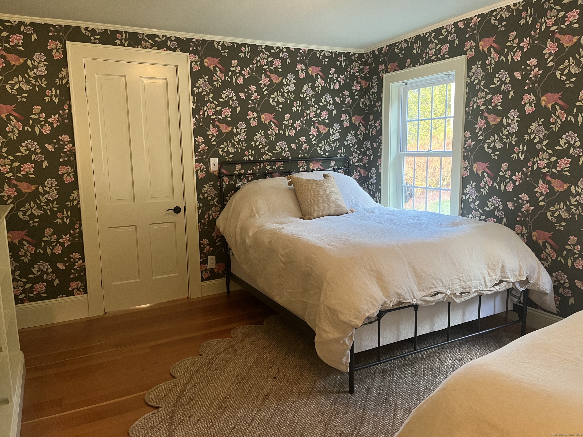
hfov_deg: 67.3
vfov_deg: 53.1
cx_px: 292
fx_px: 438
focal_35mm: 26
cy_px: 218
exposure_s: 1/40
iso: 400
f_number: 1.6
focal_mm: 5.1
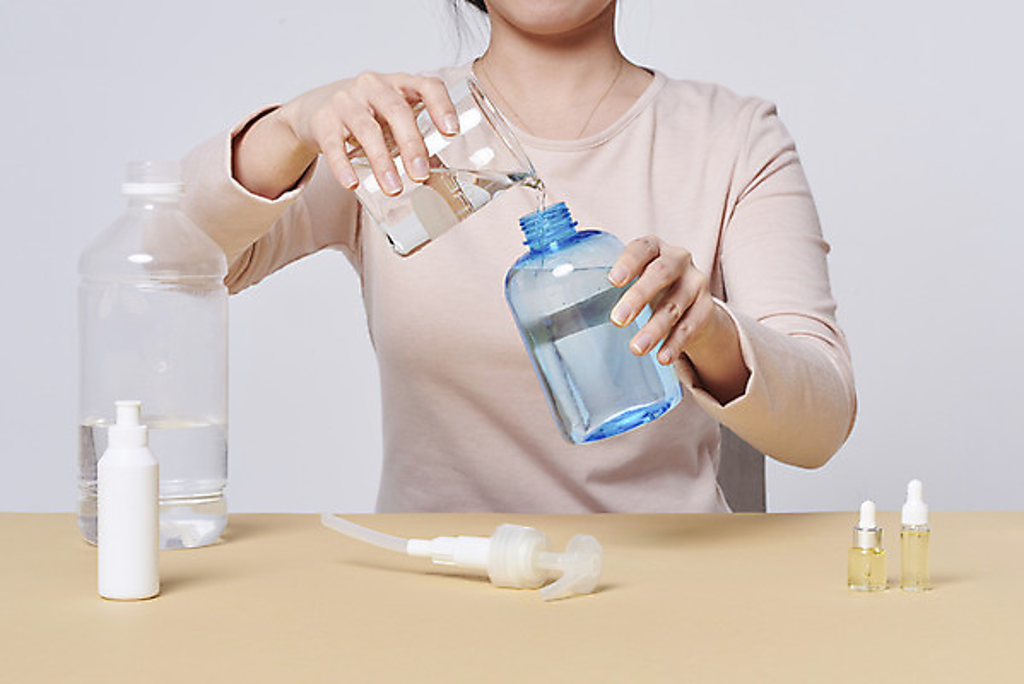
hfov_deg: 23.9
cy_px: 342
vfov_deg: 16.1
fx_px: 2419
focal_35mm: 85
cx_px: 512
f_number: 11
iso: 40
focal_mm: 85
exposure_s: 1/125
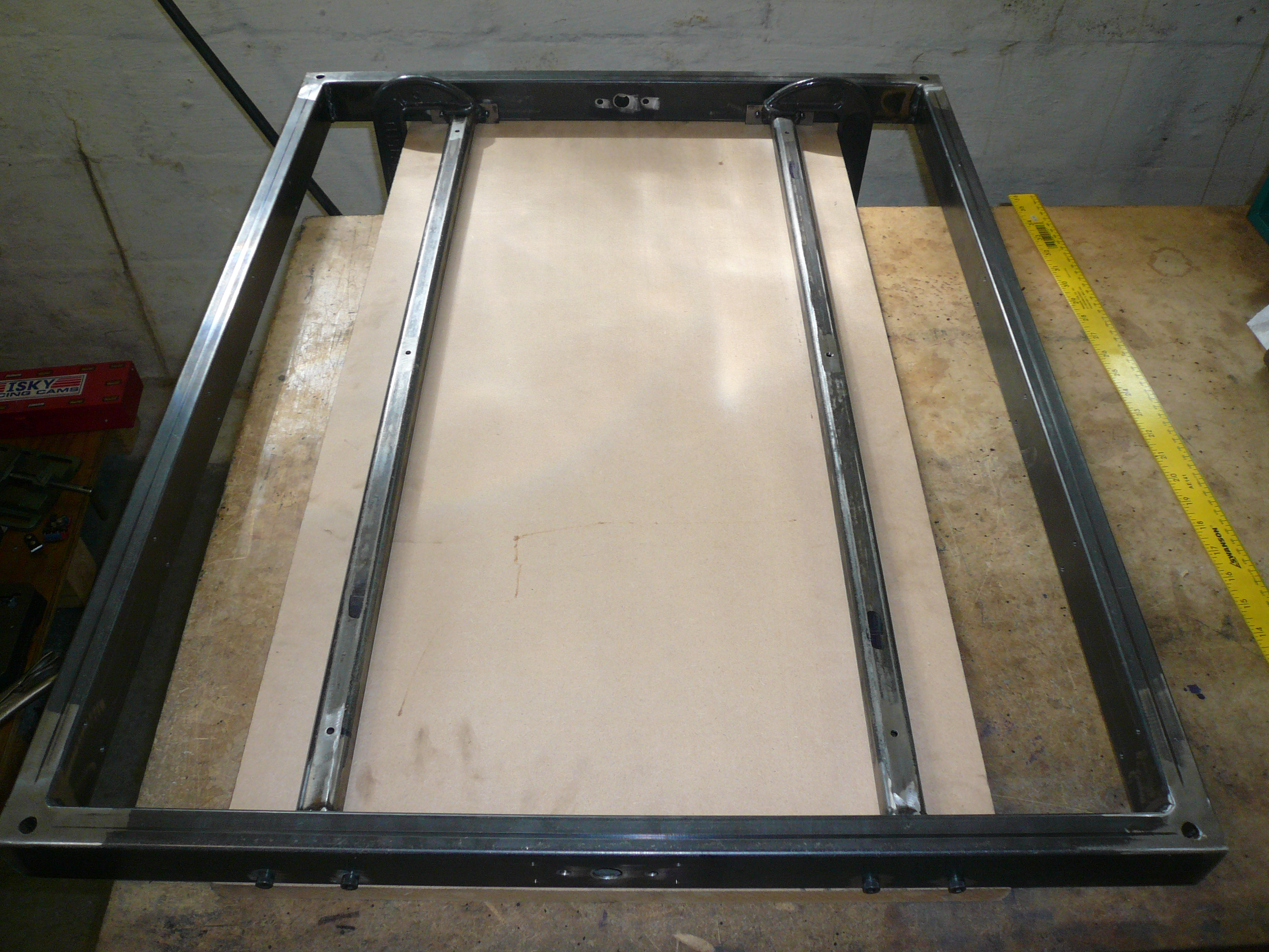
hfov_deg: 61.6
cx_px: 620
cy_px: 465
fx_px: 1063
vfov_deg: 48.2
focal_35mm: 29
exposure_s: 1/30
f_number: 2.8
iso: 100
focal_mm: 4.6
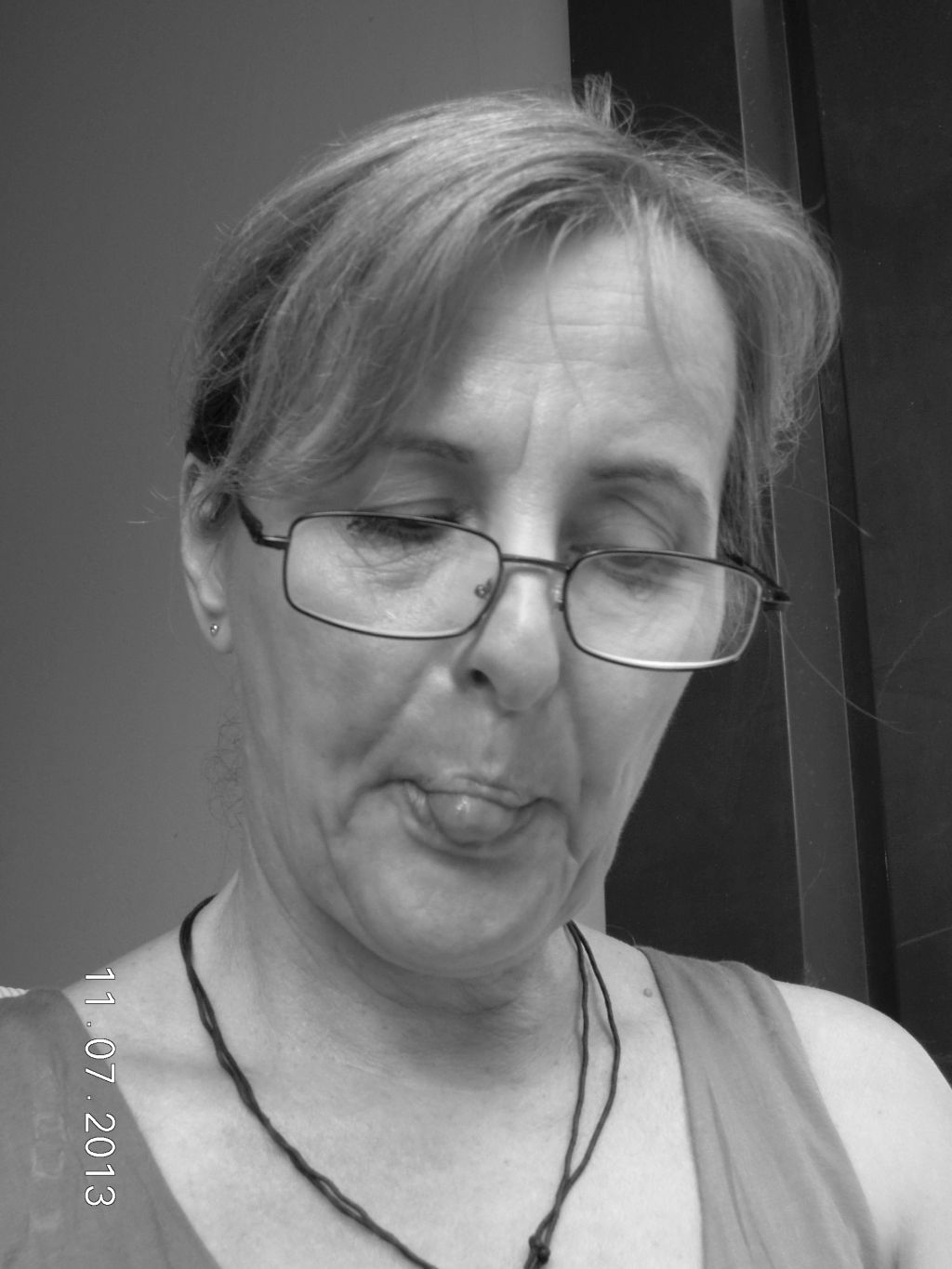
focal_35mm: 50
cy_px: 634
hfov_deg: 29.1
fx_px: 1833
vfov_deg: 38.2
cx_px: 476
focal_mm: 9
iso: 400
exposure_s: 1/80
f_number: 3.7
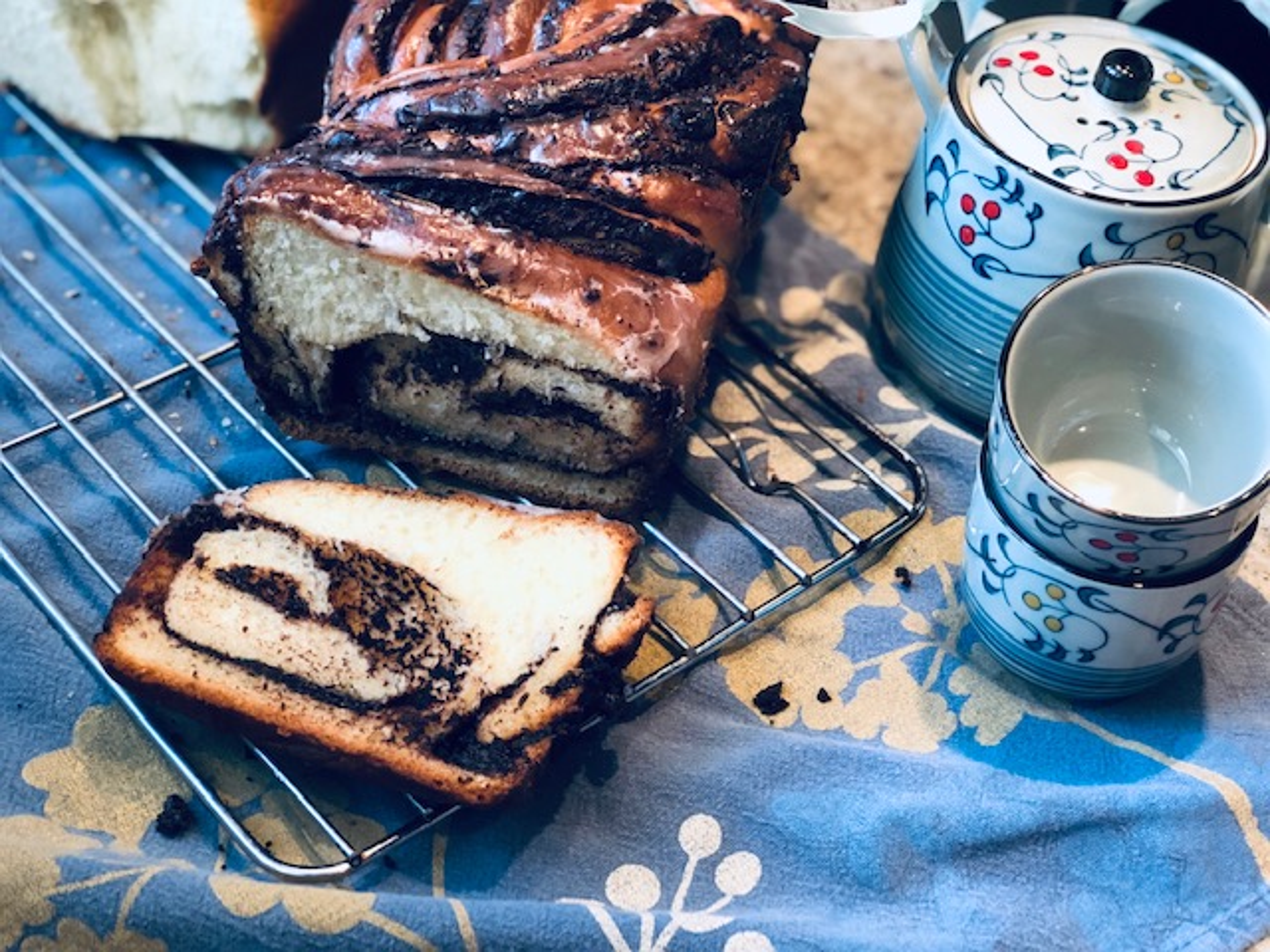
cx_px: 635
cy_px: 476
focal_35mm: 57
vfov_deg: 25.7
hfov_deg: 33.8
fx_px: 2091
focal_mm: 6.6
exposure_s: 1/30
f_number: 2.8
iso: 80
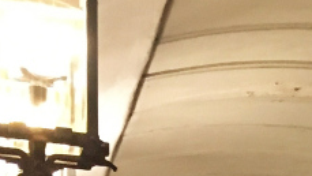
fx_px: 1481
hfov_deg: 10.6
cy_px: 638
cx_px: 693
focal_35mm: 179
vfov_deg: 6.0
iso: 160
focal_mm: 4.15
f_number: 2.2
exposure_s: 1/33
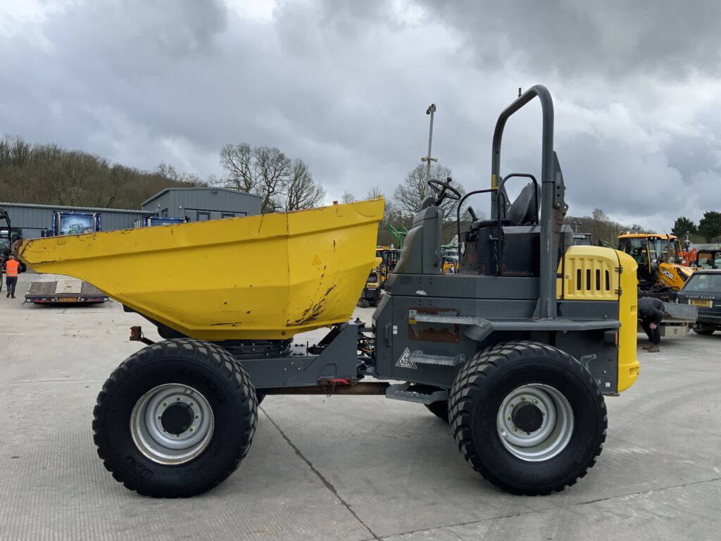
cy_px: 270
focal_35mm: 29
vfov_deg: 48.2
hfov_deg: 61.7
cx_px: 360
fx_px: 604
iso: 16
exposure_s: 1/486
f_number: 1.8
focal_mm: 3
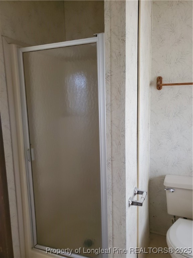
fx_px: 193
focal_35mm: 26
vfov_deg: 67.3
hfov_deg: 53.1
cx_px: 96
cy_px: 129
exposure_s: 1/40
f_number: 1.5
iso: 500
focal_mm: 4.3
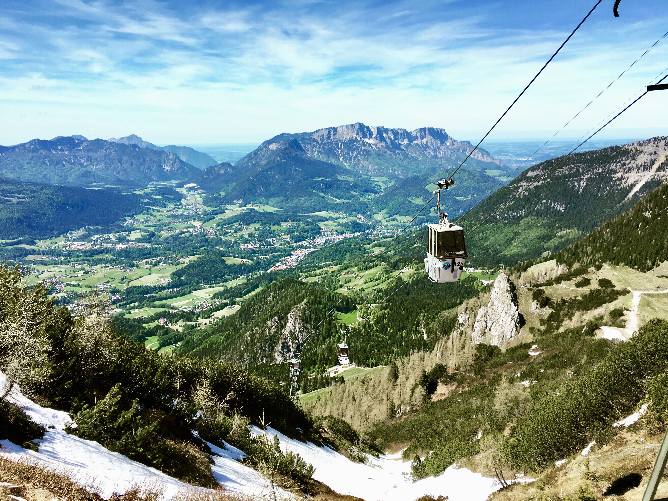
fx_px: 559
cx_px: 334
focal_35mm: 29
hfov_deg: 61.7
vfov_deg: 48.2
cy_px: 250
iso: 25
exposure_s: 1/1012
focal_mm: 4.15
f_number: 2.2
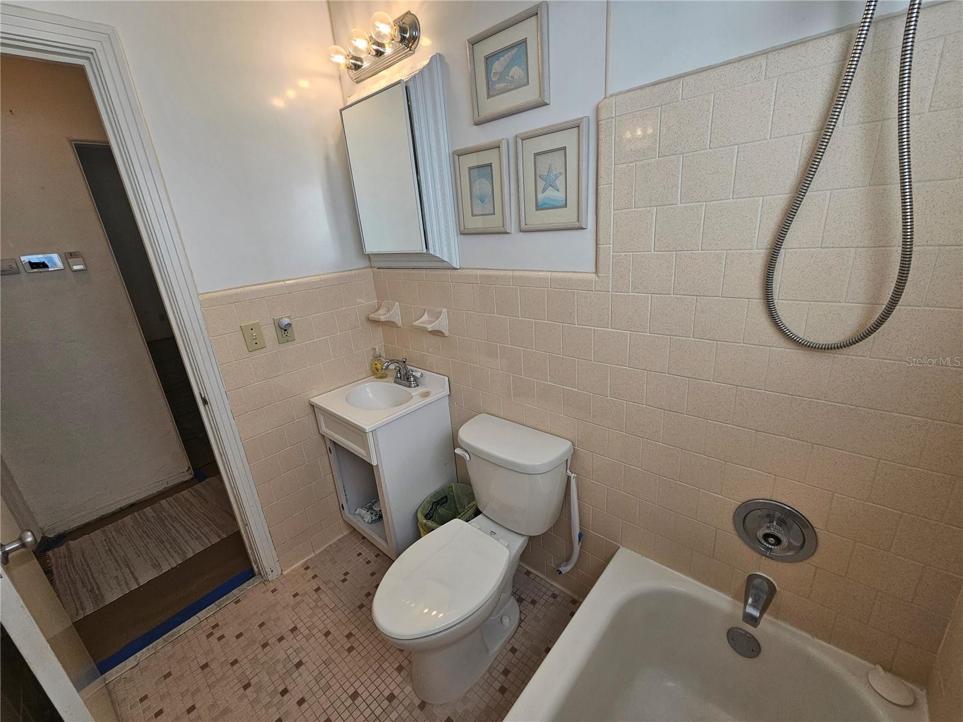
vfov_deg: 89.9
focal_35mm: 13
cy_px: 361
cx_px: 482
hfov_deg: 106.2
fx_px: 362
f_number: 2.2
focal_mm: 2.2
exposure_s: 1/120
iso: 64
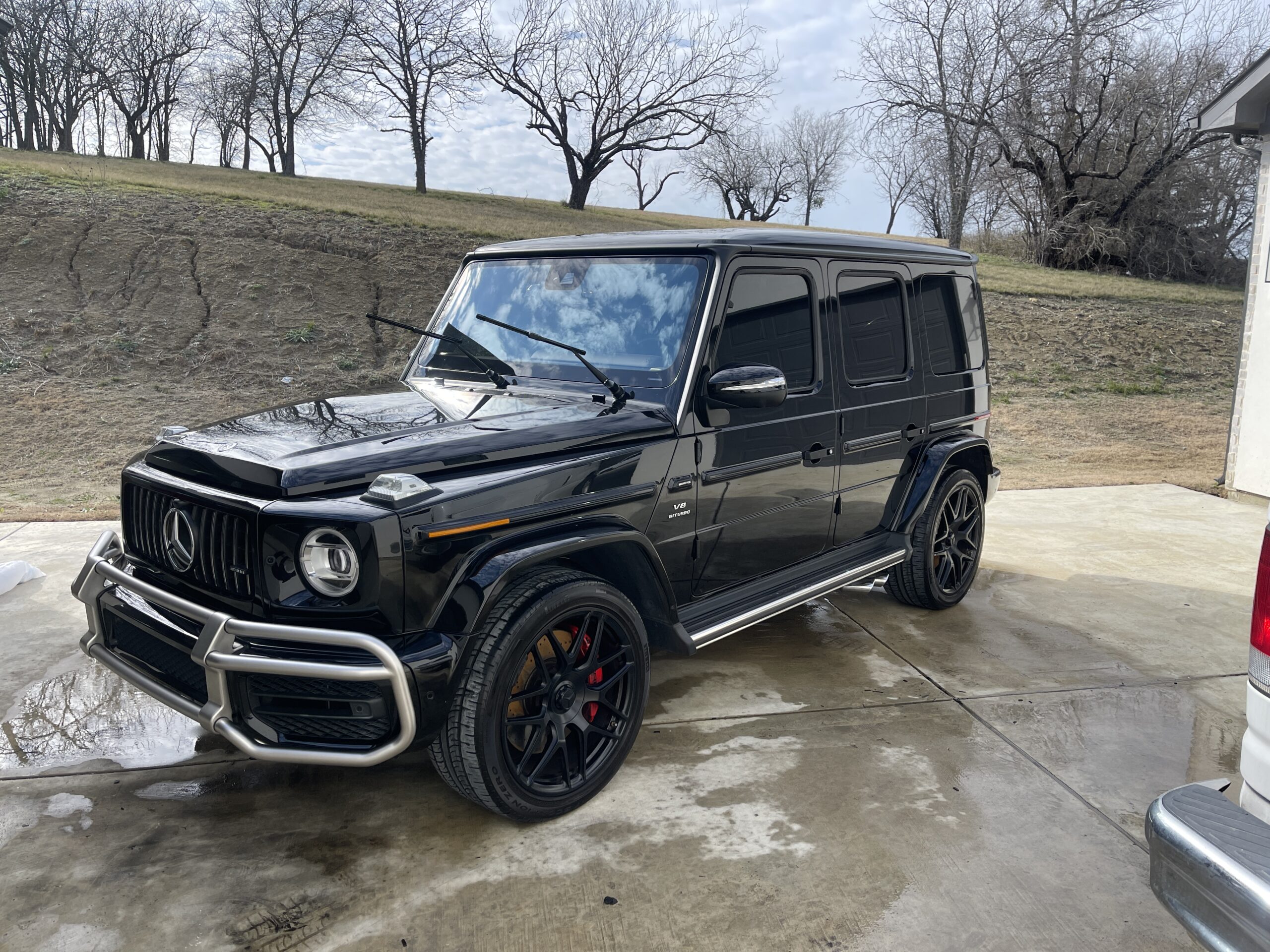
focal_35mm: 25
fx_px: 917
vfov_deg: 54.9
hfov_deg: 69.4
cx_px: 635
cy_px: 476
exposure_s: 1/1767
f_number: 1.6
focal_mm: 5.1
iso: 32
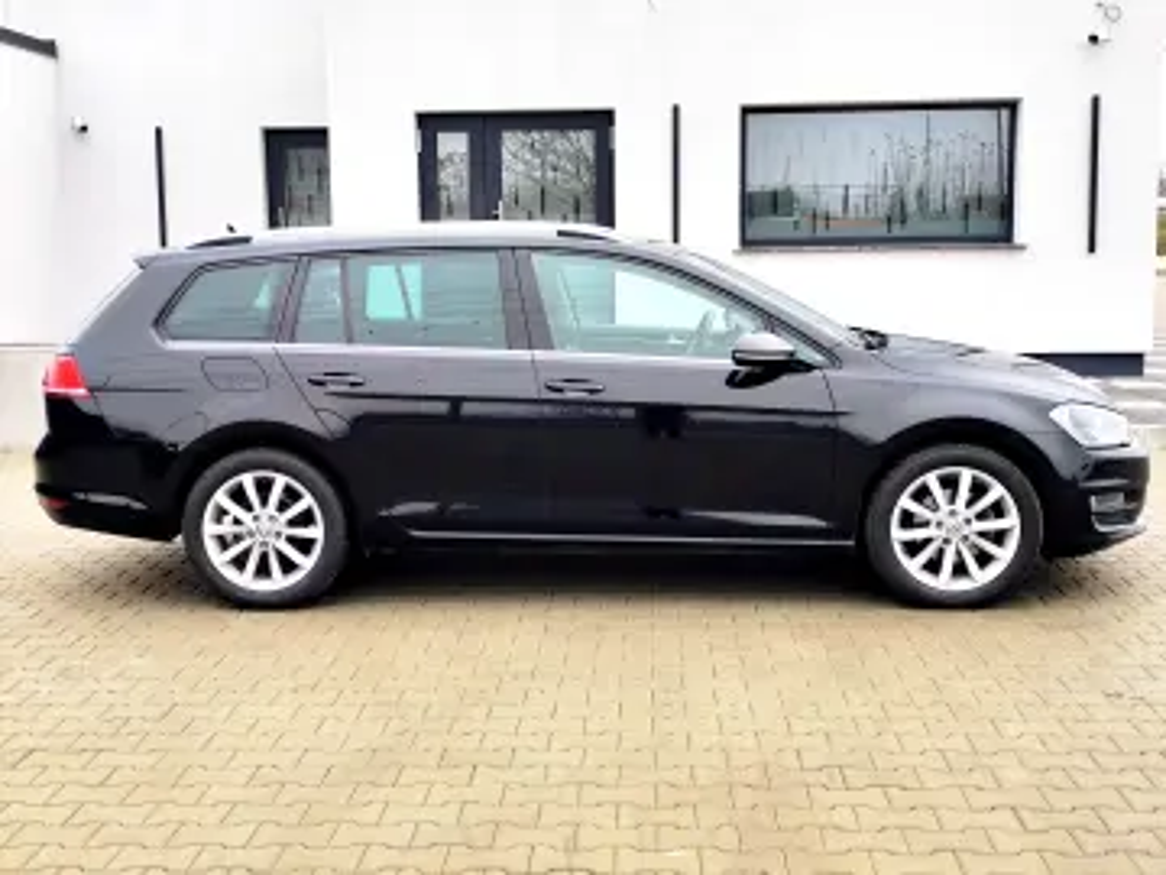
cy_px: 438
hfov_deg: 41.2
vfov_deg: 31.5
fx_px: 1549
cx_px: 583
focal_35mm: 46
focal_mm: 6.14
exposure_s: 1/100
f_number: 1.65
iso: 50
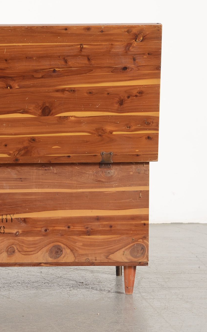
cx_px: 10
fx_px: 1264
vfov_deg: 14.9
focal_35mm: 140
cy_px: 147
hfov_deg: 9.3
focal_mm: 50
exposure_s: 1/125
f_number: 5.6
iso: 100
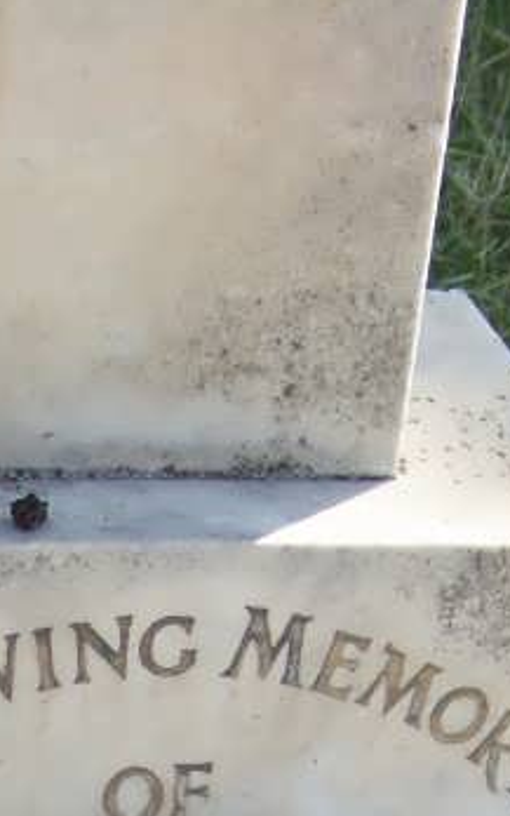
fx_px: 2934
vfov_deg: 15.1
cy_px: 1046
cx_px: 110
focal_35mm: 132
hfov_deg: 9.9
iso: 64
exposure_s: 1/400
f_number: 2.8
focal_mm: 5.85
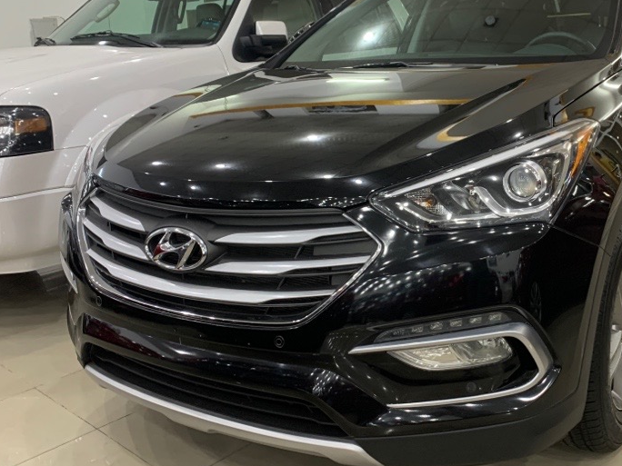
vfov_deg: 37.6
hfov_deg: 48.0
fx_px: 683
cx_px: 423
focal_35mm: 38
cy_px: 188
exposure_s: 1/60
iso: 200
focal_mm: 4.25
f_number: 1.8
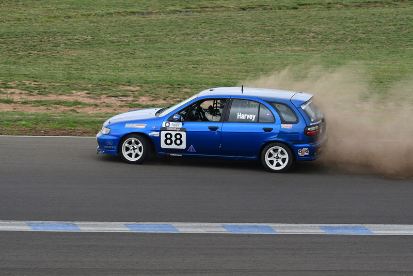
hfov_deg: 5.5
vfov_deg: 3.7
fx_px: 4303
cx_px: 206
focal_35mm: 375
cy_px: 138
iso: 800
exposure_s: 1/640
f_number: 11
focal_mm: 250
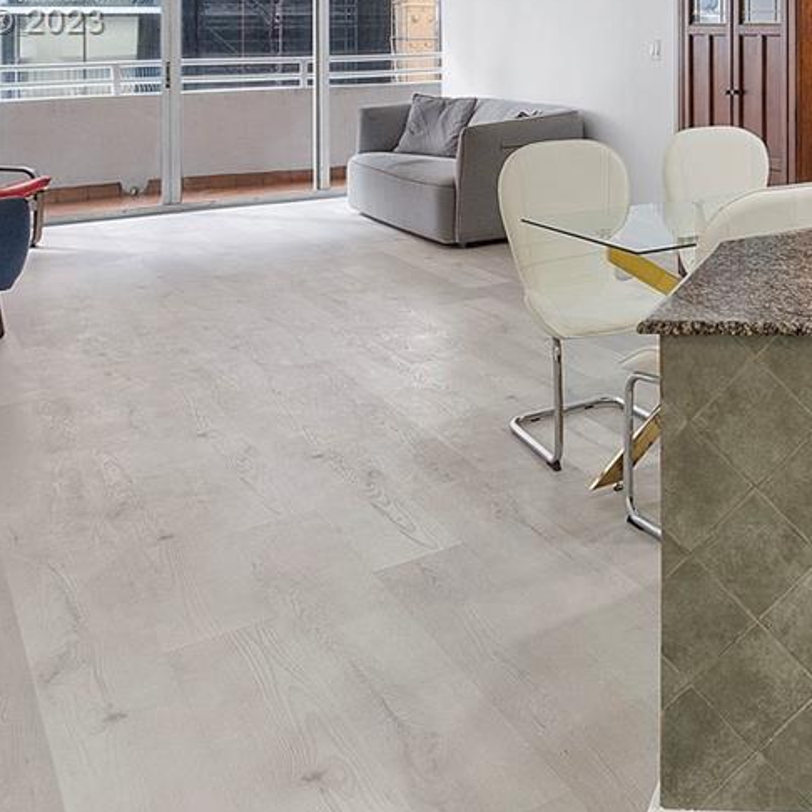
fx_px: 1115
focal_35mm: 42
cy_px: 23
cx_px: 906
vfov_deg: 36.5
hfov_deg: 34.3
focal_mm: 10
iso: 160
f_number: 11
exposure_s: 1/8
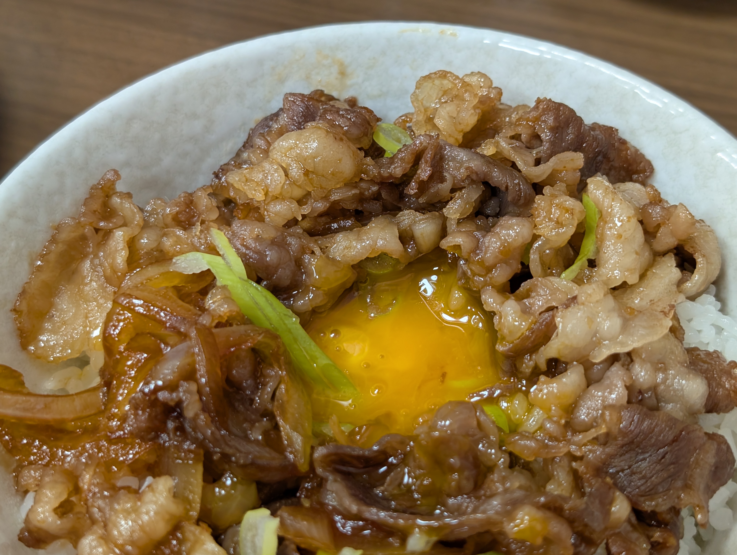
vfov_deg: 29.7
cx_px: 368
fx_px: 1045
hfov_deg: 38.9
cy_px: 278
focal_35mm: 49
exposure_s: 1/30
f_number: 1.68
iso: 115
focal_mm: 6.9
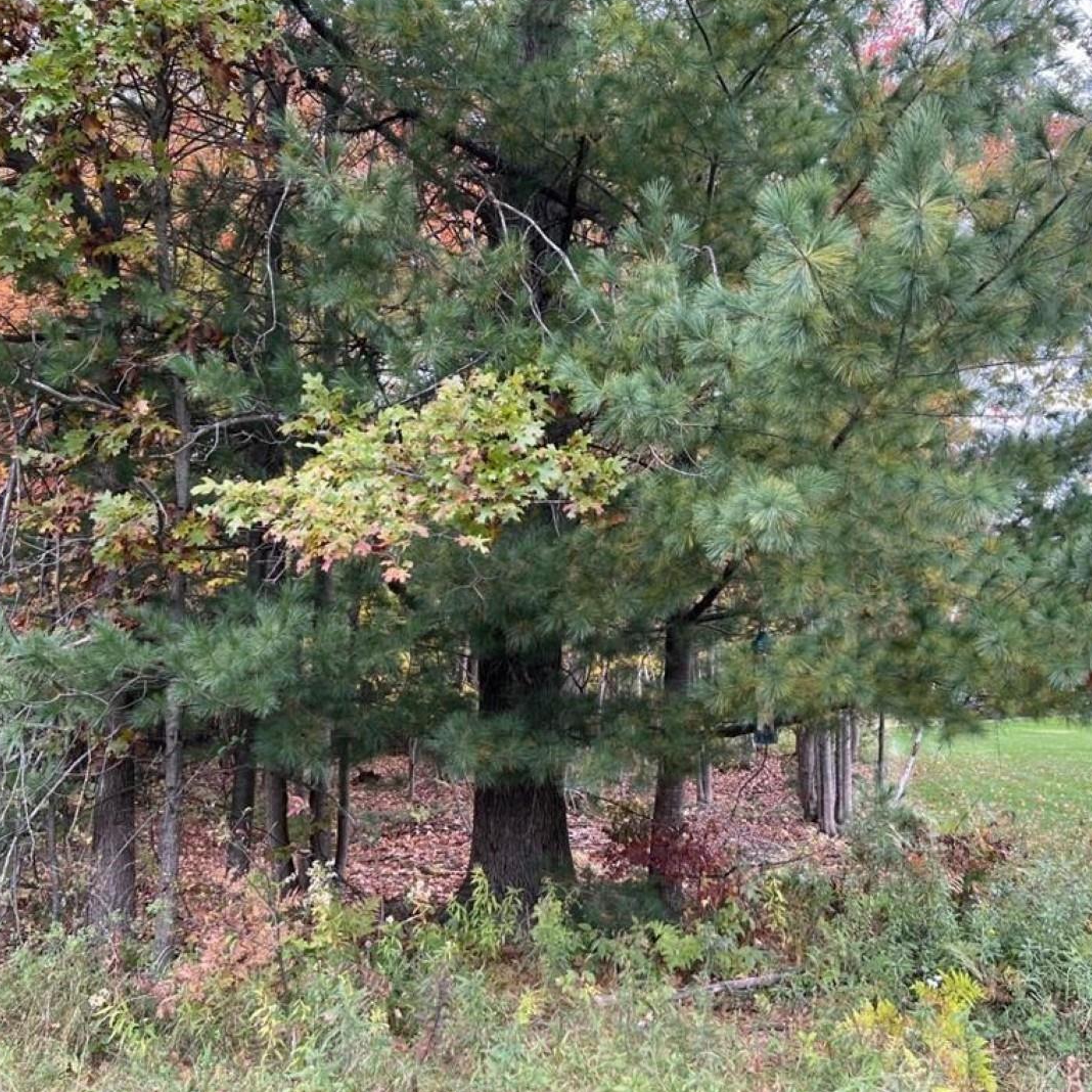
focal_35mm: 31
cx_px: 632
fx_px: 1106
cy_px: 545
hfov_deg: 52.3
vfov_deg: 52.5
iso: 50
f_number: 1.5
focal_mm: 5.7
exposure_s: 1/175
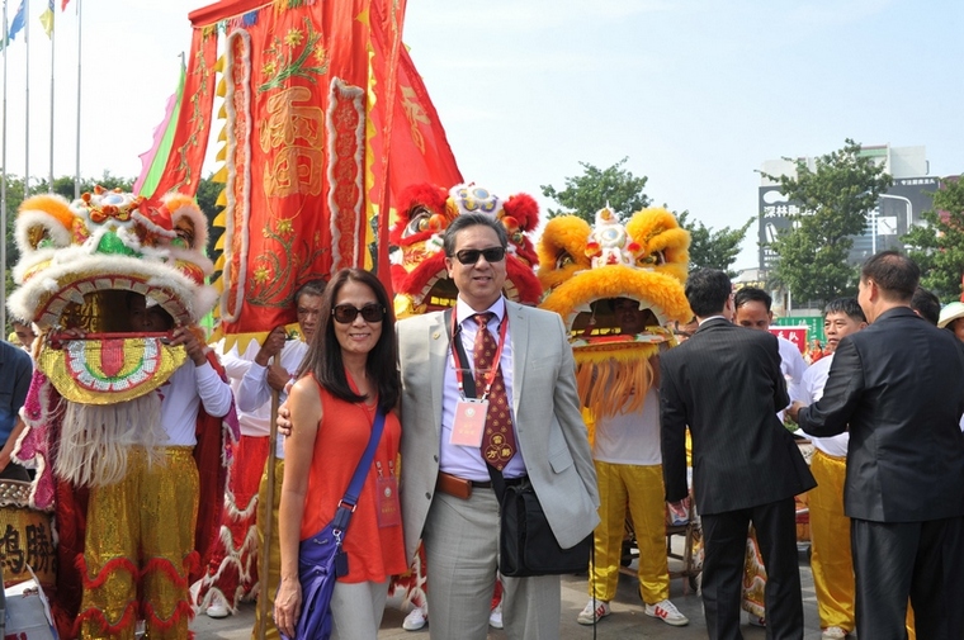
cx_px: 482
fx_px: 909
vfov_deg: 38.8
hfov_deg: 55.8
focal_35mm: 34
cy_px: 320
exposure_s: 1/80
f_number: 10
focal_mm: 34
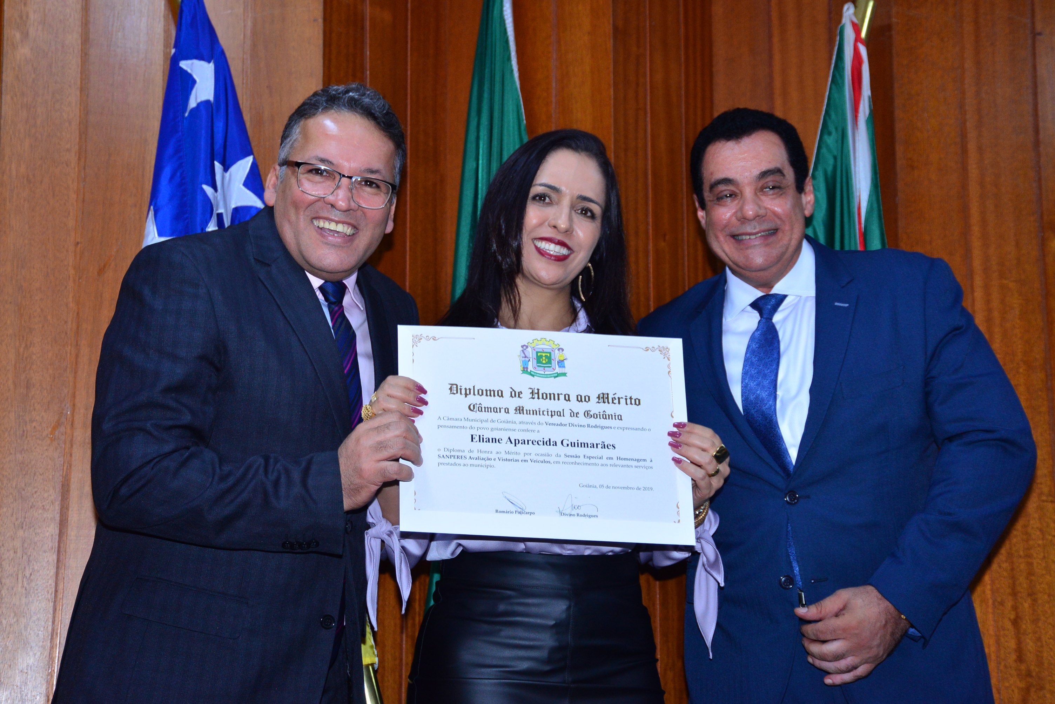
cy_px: 352
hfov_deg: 30.9
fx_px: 1905
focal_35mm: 65
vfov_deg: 20.9
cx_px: 528
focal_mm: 65
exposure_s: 1/125
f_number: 5
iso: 2000
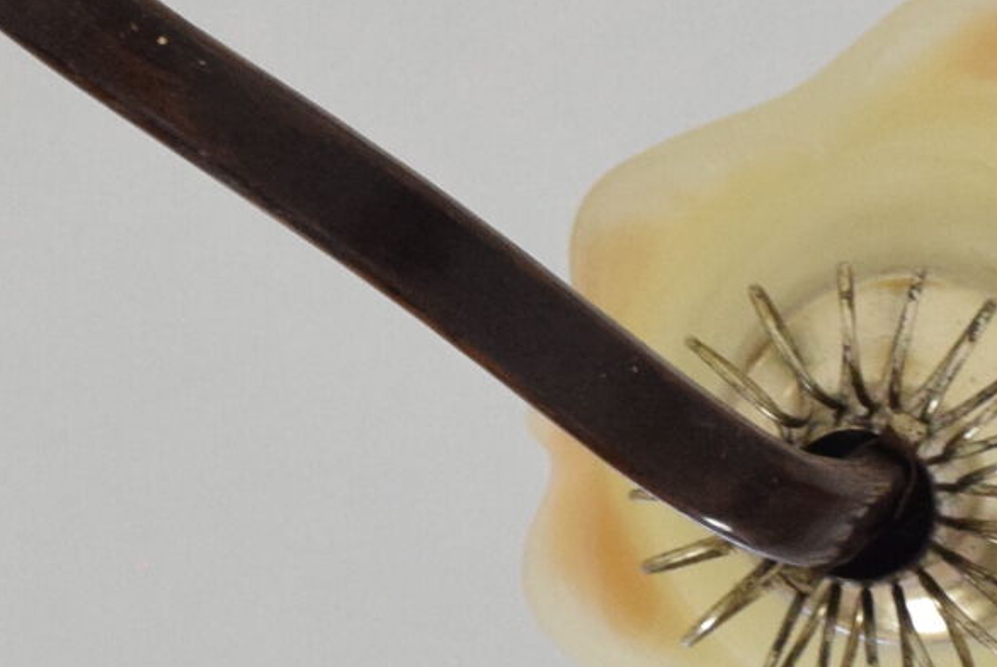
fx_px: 10617
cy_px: -322
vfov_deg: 3.6
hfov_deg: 5.4
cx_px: -157
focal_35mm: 383
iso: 1600
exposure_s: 1/100
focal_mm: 50
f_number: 5.6
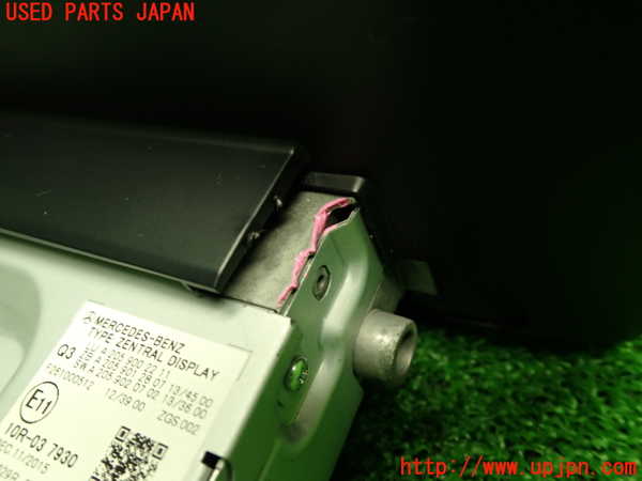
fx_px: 556
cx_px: 321
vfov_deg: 46.8
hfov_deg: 60.0
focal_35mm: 30
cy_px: 240
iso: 200
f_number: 2.3
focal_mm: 5.4
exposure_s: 1/30
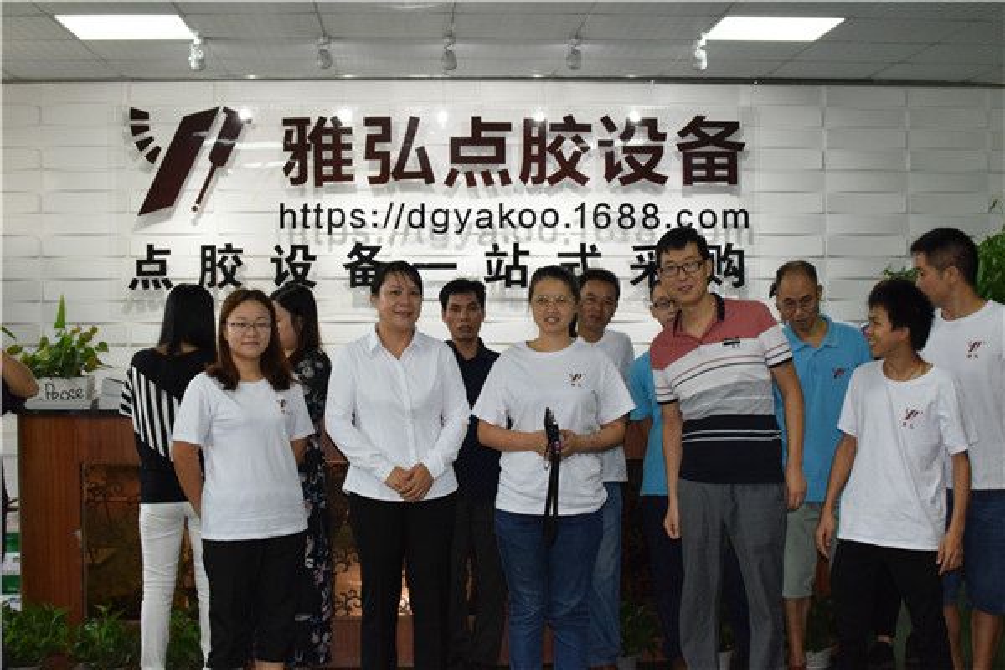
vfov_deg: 25.8
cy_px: 335
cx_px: 502
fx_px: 1466
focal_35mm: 52
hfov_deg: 37.9
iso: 2500
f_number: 11
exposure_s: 1/80
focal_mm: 35
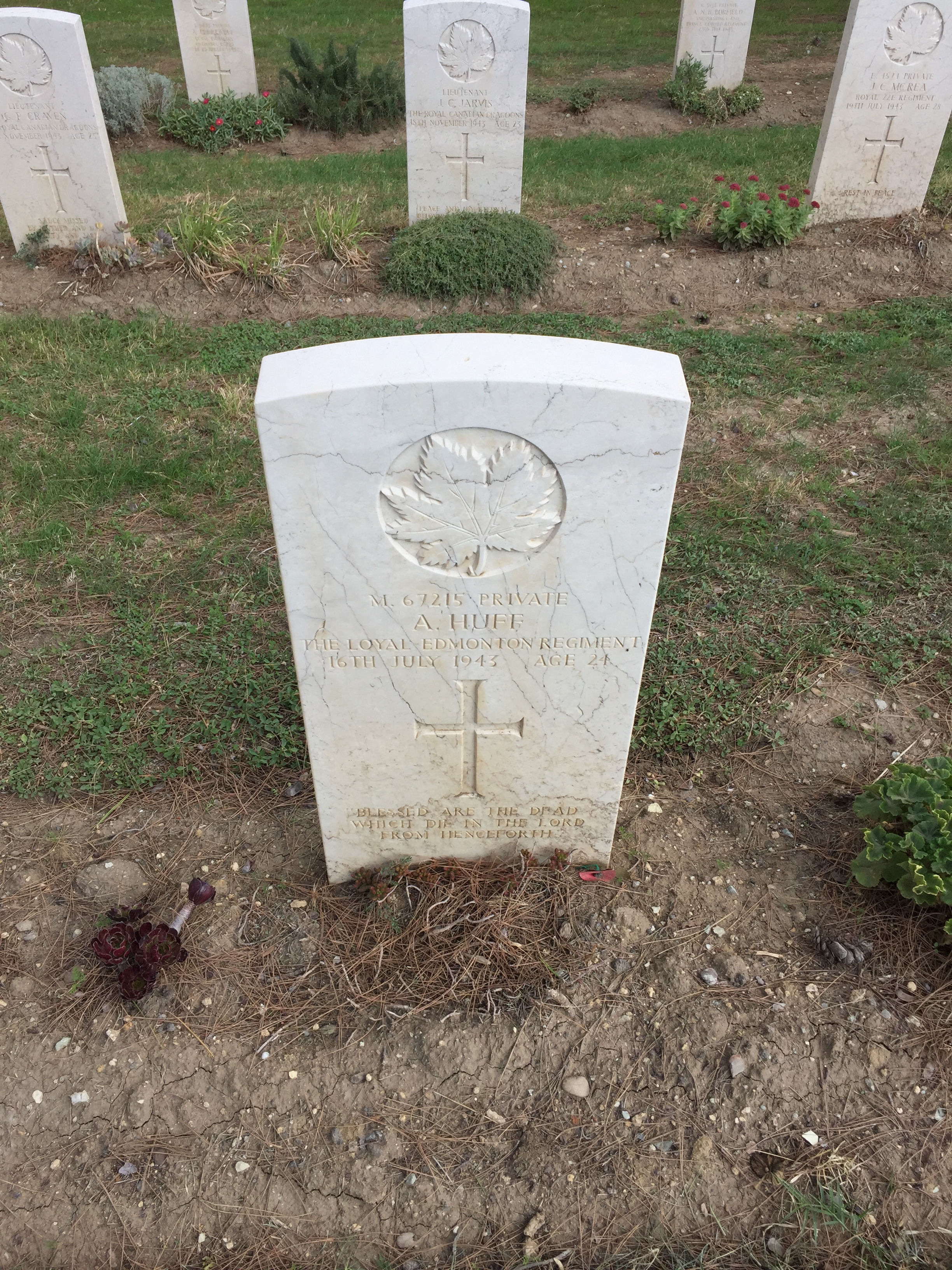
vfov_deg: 61.7
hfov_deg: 48.2
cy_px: 635
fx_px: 1063
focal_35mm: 29
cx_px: 476
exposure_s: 1/670
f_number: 2.2
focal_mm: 4.15
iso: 32
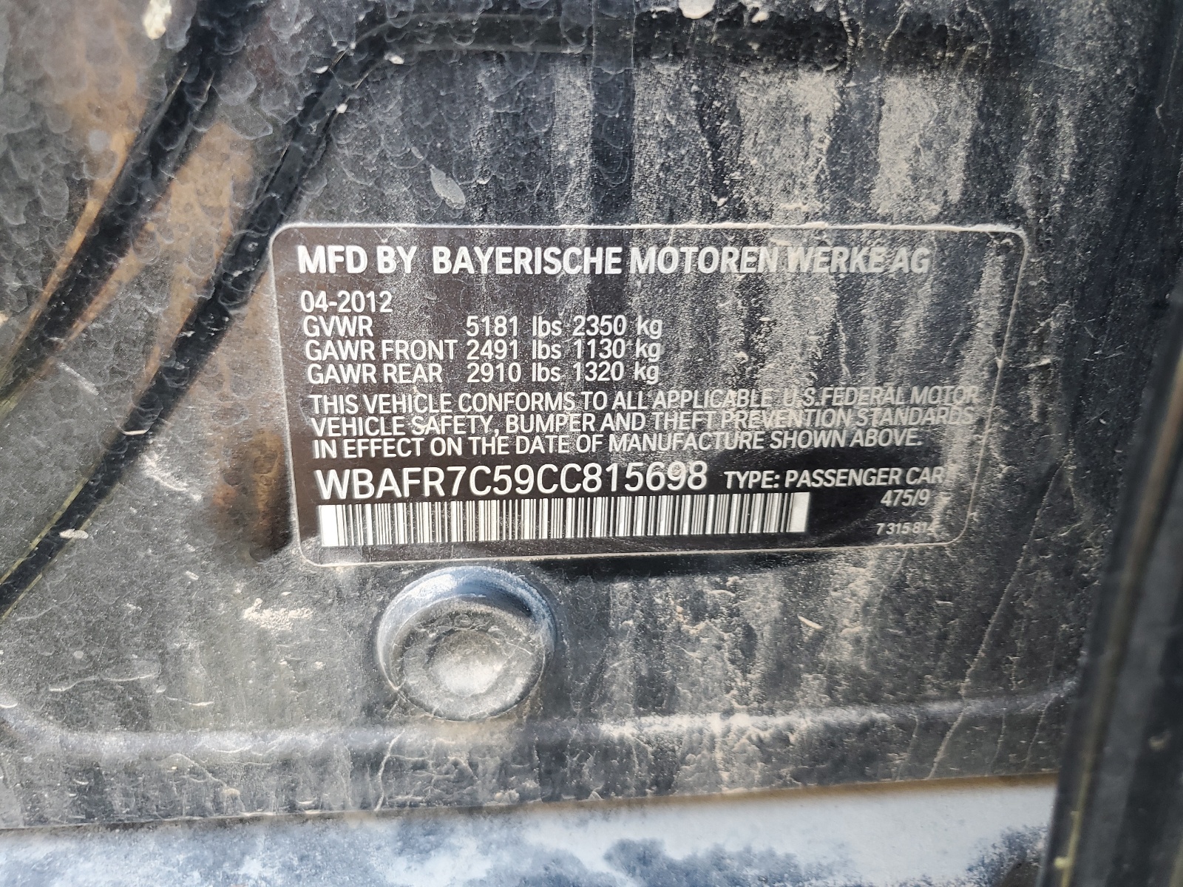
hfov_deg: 67.3
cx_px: 592
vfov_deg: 53.1
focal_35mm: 26
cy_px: 444
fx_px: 889
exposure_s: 1/60.2
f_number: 1.5
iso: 56
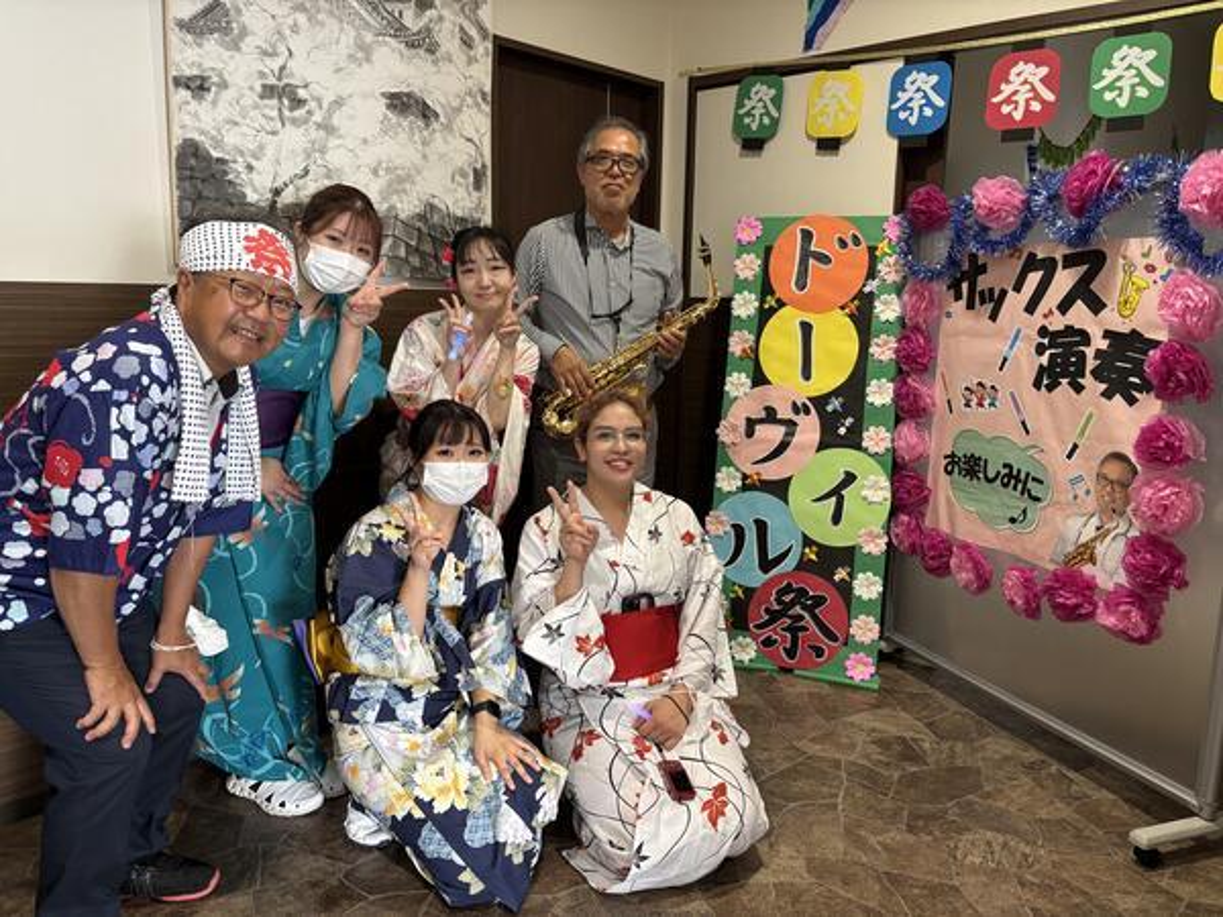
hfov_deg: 67.3
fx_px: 919
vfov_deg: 53.1
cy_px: 458
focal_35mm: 26
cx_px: 612
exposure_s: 1/60
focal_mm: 5.96
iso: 200
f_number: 1.6
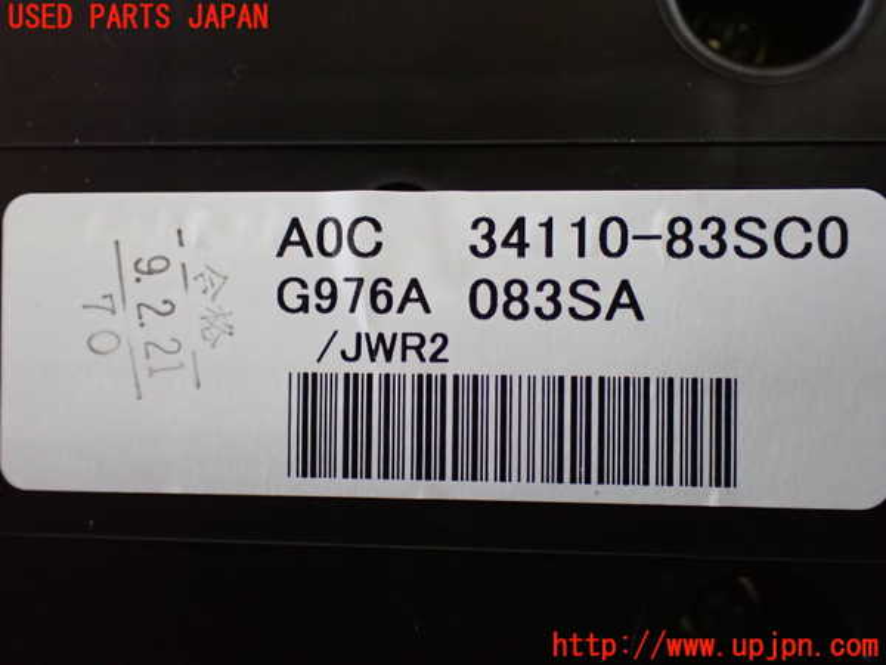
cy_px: 332
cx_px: 443
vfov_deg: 35.1
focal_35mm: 41
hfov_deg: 45.8
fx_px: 1049
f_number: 2.8
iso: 1250
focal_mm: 7.31
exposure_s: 1/40
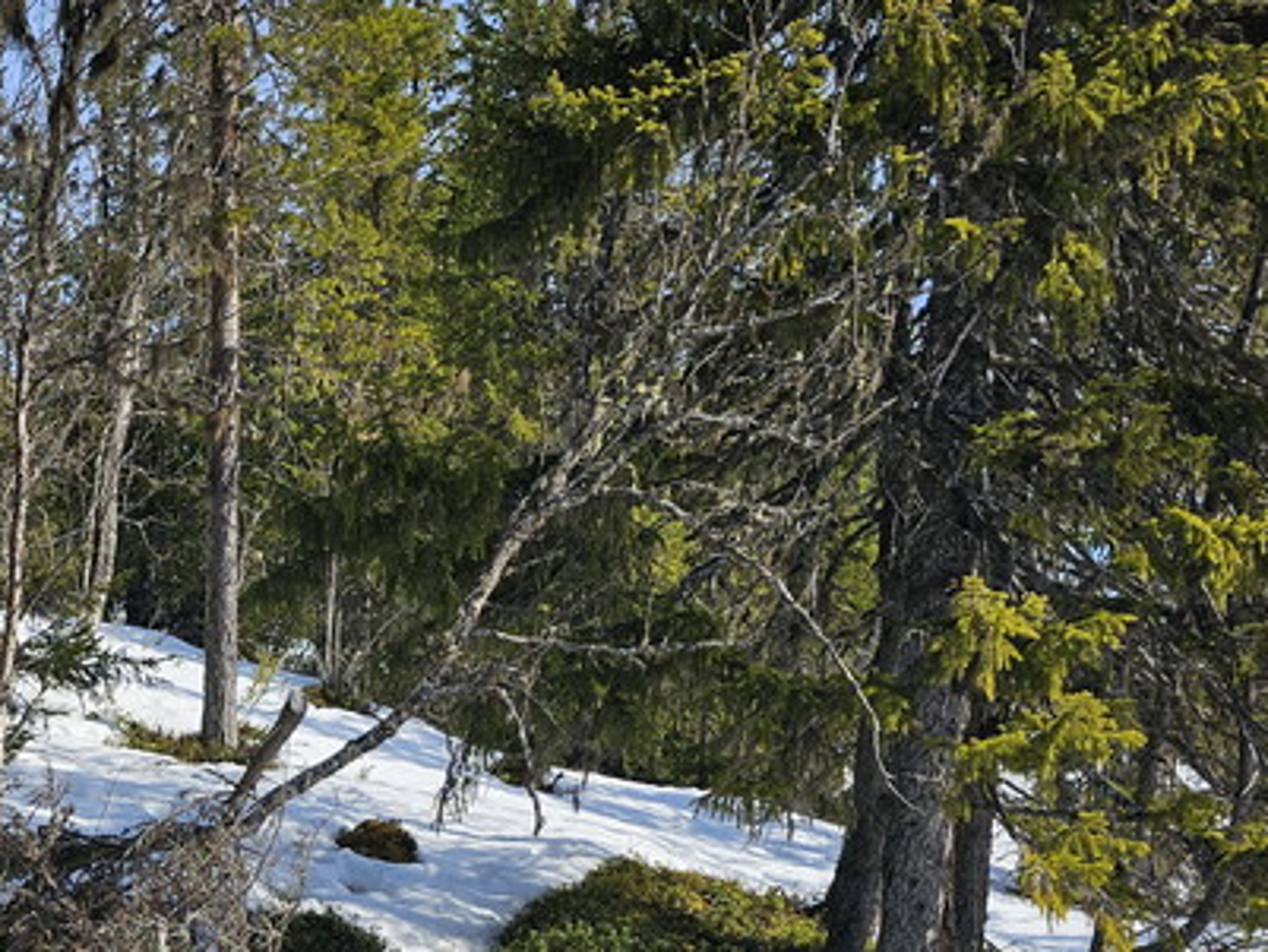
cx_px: -25
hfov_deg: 32.0
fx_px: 2015
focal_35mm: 55
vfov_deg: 25.0
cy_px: 1003
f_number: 1.7
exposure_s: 1/907
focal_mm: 6.3
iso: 10
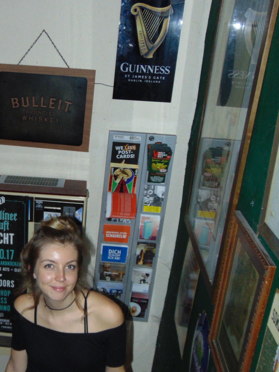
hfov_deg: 31.7
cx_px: 43
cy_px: 205
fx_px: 473
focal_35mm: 44
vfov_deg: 42.9
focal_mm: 4.5
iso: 200
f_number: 3
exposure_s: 1/30
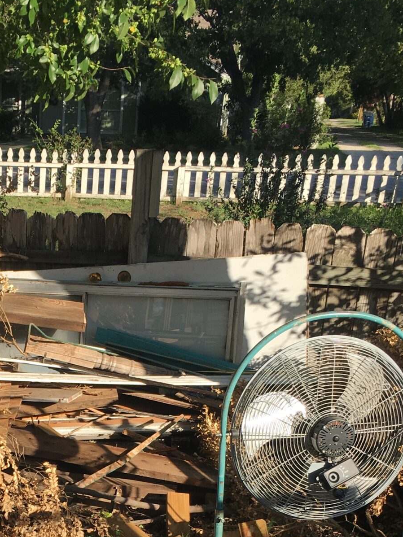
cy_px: 503
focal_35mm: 62
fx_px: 962
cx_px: 42
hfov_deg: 23.1
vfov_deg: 29.6
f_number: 2.2
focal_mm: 4.15
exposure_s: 1/1026
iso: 25
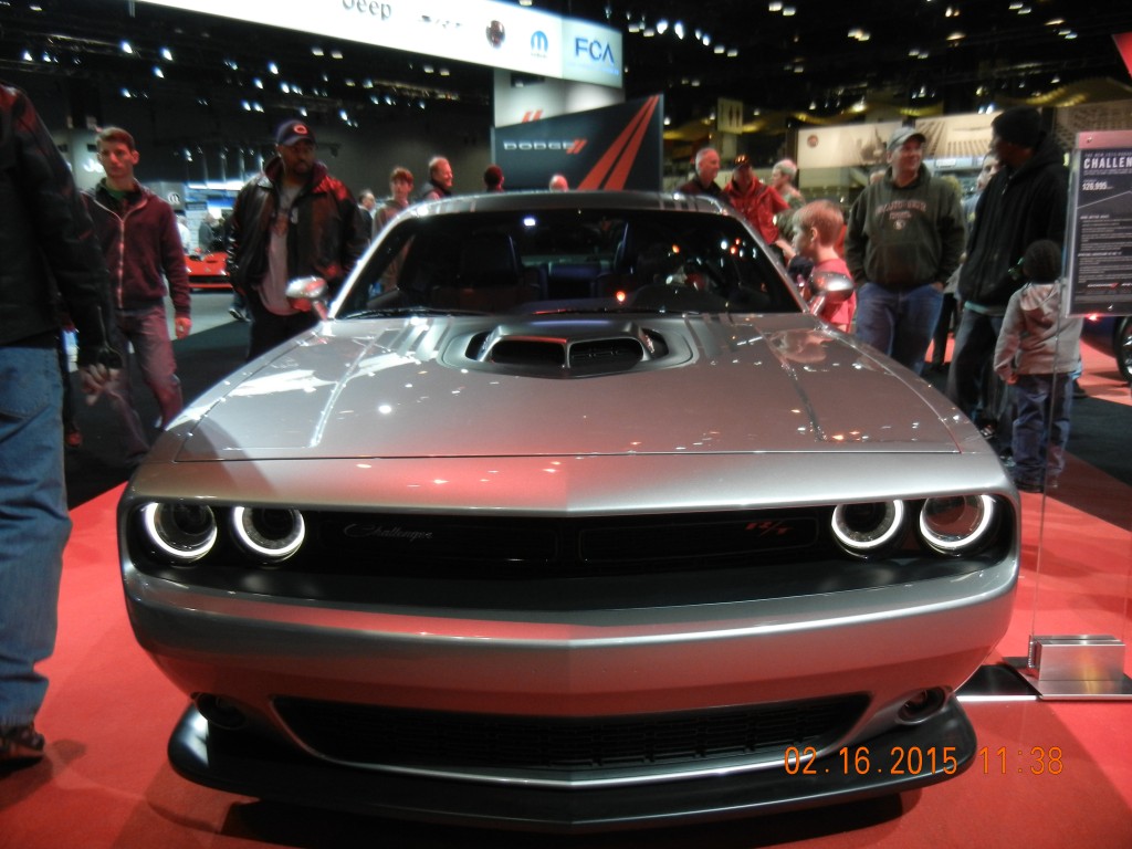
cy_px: 424
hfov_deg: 60.0
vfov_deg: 46.8
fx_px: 981
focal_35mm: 30
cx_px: 566
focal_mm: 5.4
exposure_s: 1/74.2
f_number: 3.5
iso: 380
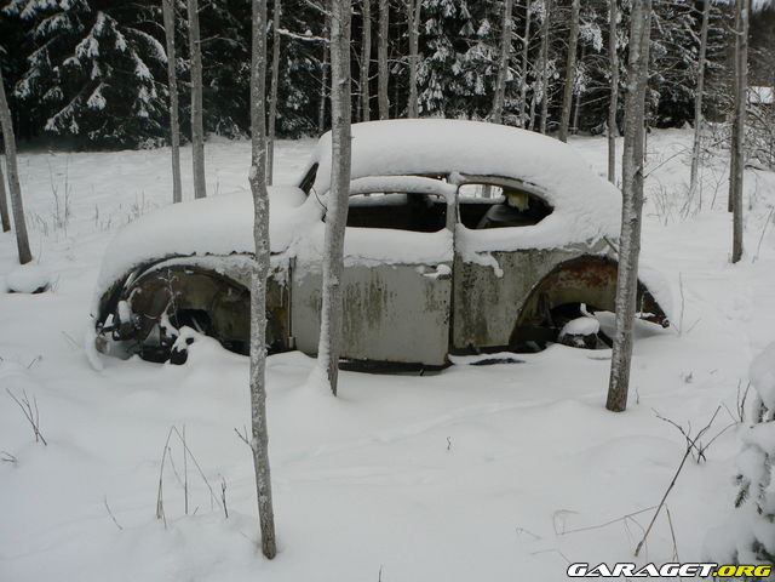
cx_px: 388
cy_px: 291
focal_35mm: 36
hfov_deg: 51.4
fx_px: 806
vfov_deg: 39.7
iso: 80
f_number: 4
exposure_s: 1/60
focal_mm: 6
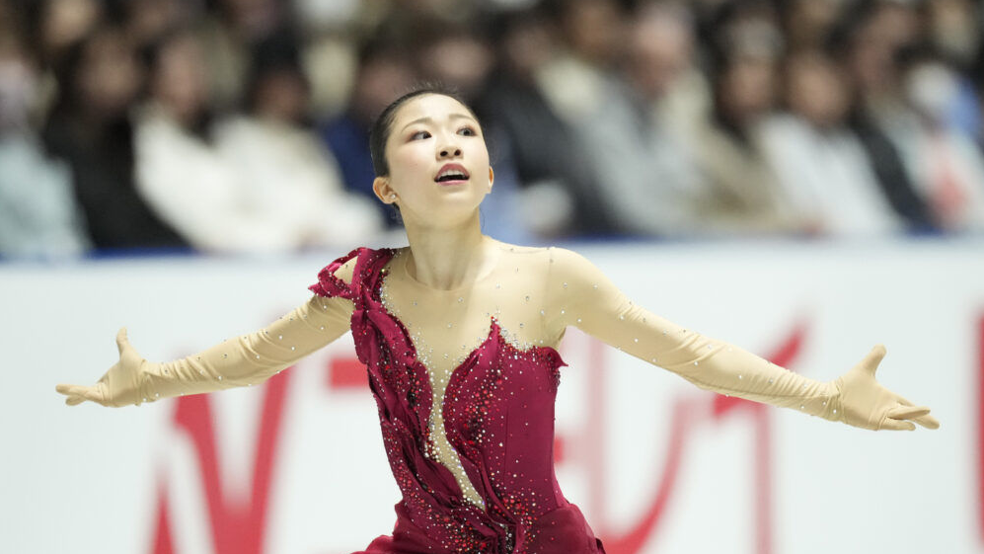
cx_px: 492
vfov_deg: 1.9
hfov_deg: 3.4
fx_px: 16439
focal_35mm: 630
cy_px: 302
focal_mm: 400
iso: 6400
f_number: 2.8
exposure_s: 1/2000
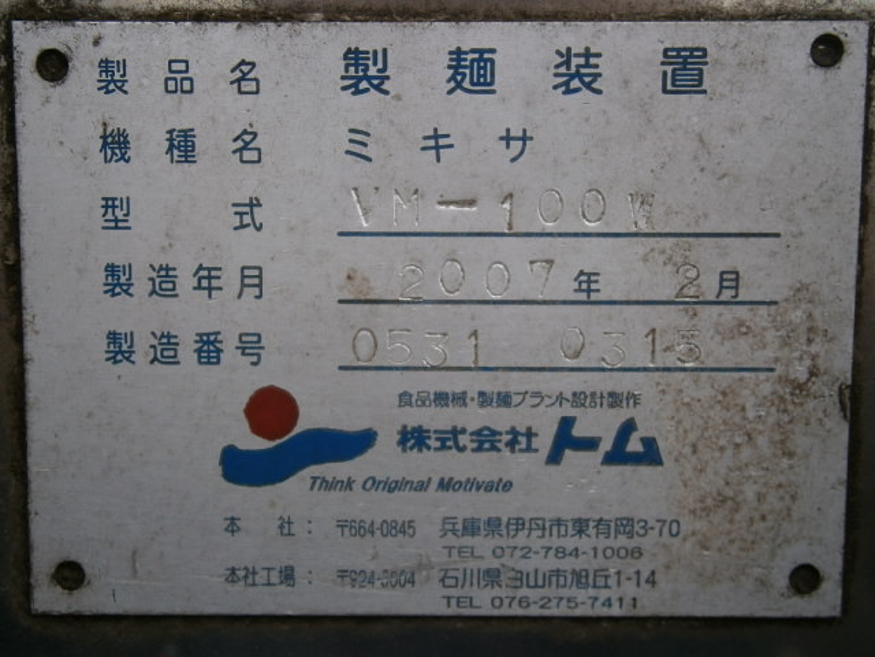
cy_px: 328
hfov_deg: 40.4
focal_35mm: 47
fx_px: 1188
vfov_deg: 30.9
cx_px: 438
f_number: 3.4
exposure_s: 1/500
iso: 80
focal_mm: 8.3
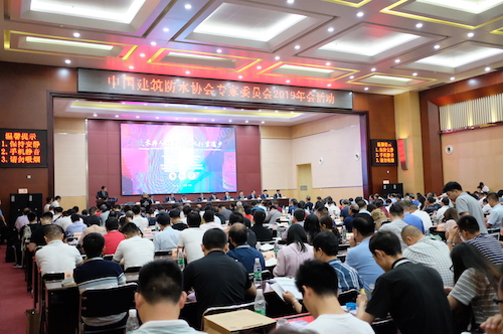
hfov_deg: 54.5
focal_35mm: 35
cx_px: 252
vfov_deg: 37.8
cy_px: 167
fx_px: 488
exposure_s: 1/500
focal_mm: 23
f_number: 2
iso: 8000
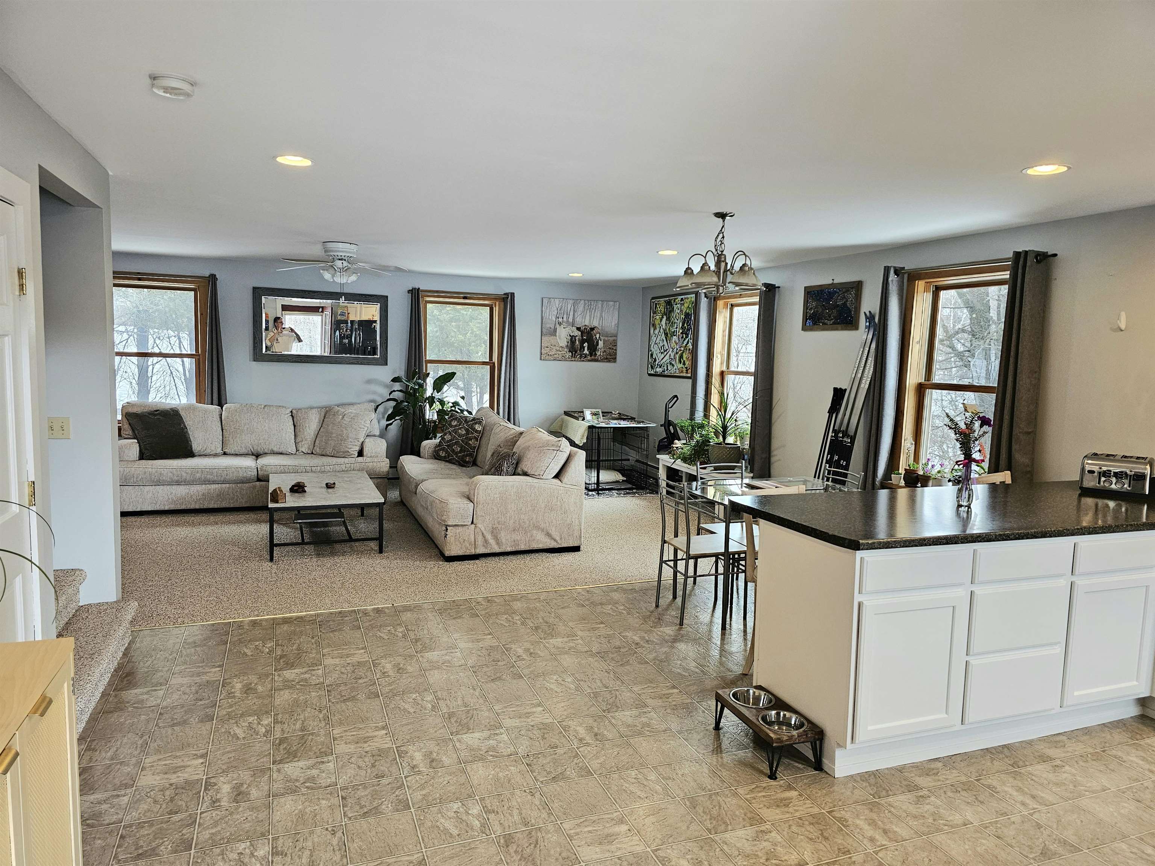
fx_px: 767
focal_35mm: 23
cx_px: 578
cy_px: 433
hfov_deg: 73.9
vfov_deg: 58.9
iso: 160
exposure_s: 1/120
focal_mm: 6.3
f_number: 1.7
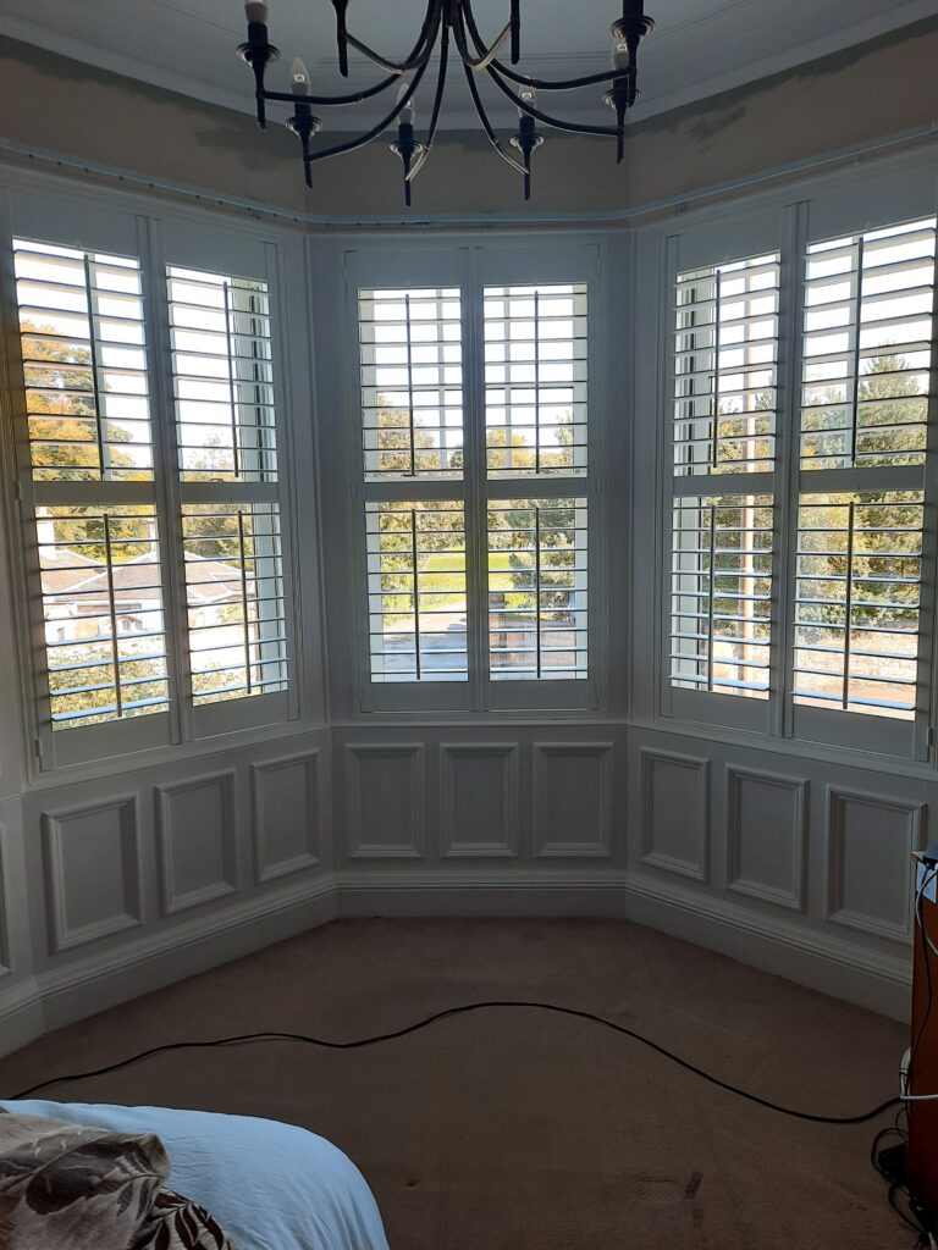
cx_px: 469
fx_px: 903
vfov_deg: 69.4
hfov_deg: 54.9
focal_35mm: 25
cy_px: 625
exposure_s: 1/50
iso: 40
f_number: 2
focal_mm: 4.6
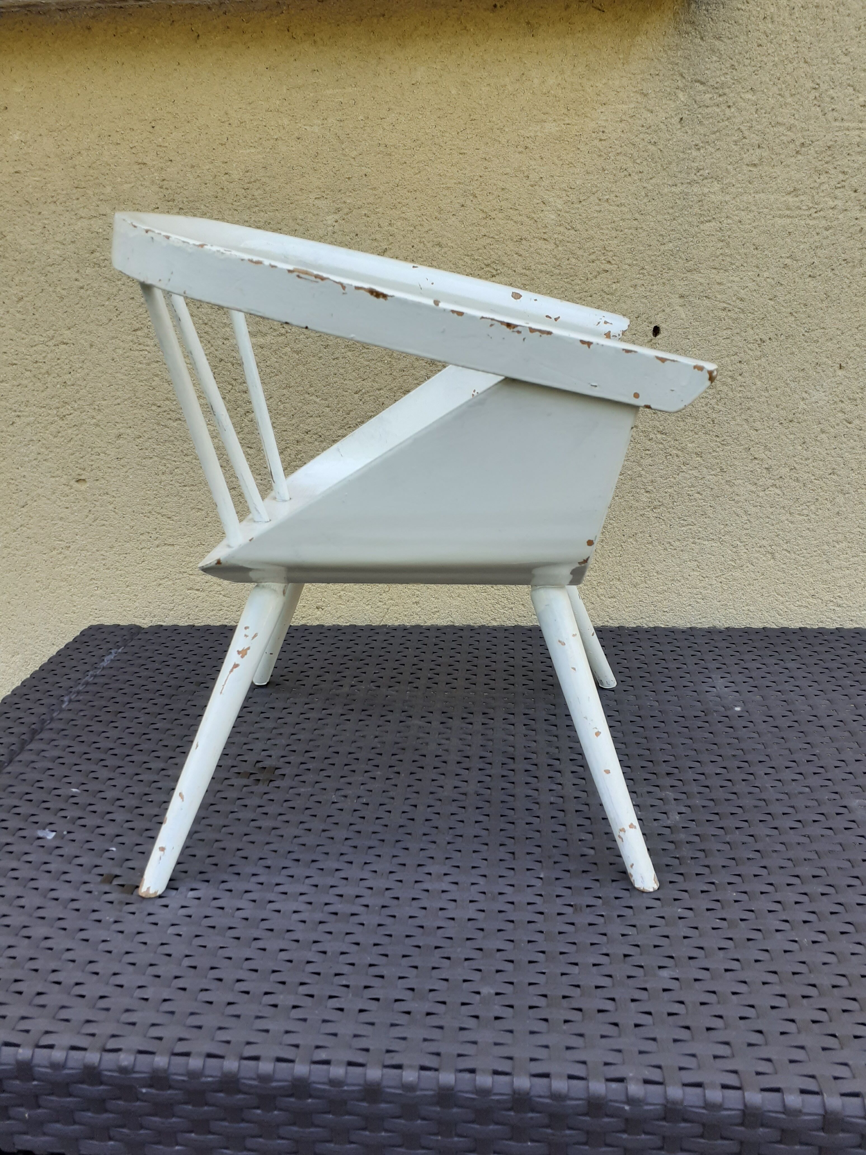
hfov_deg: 51.4
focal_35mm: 27
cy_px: 578
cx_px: 433
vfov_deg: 65.3
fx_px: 901
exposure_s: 1/211
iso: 40
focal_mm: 3.6
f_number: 1.9
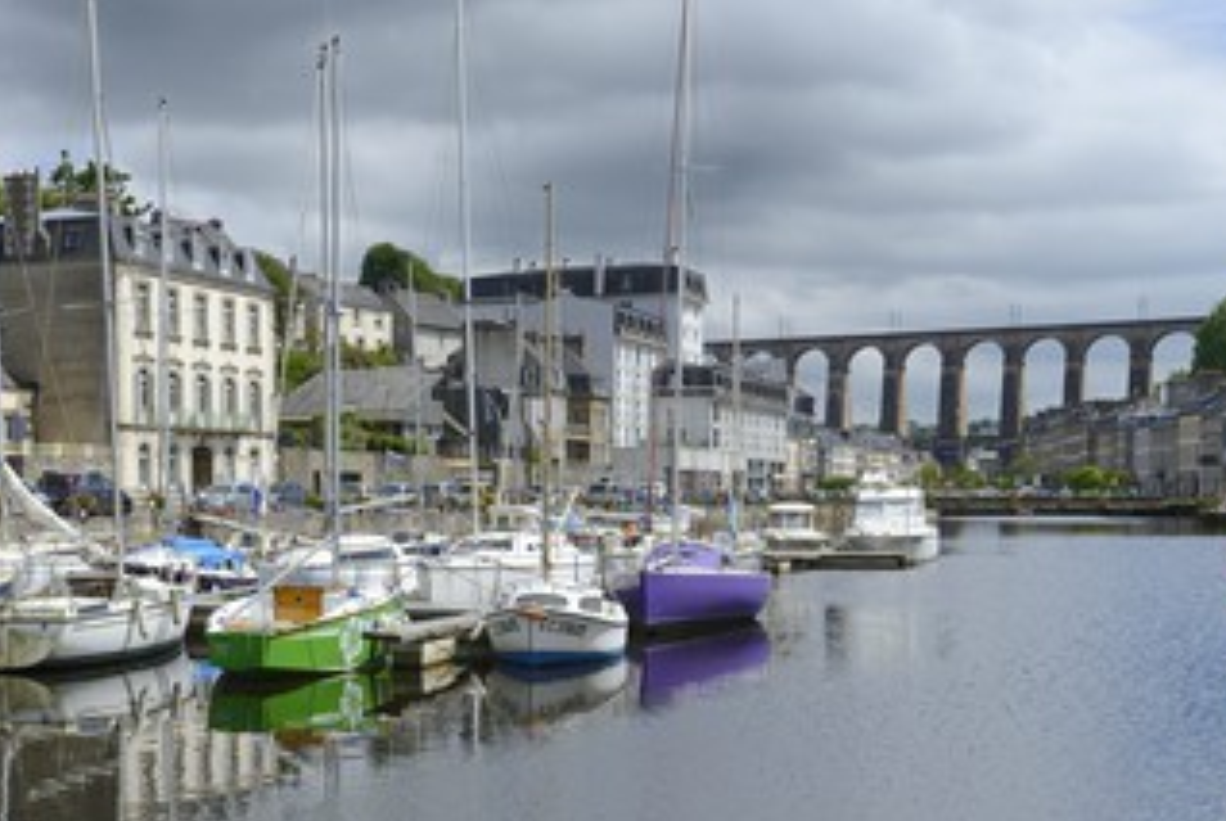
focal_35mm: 50
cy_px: 536
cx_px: 547
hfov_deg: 39.5
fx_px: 1705
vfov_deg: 26.9
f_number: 16
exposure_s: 1/200
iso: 200
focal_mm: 38
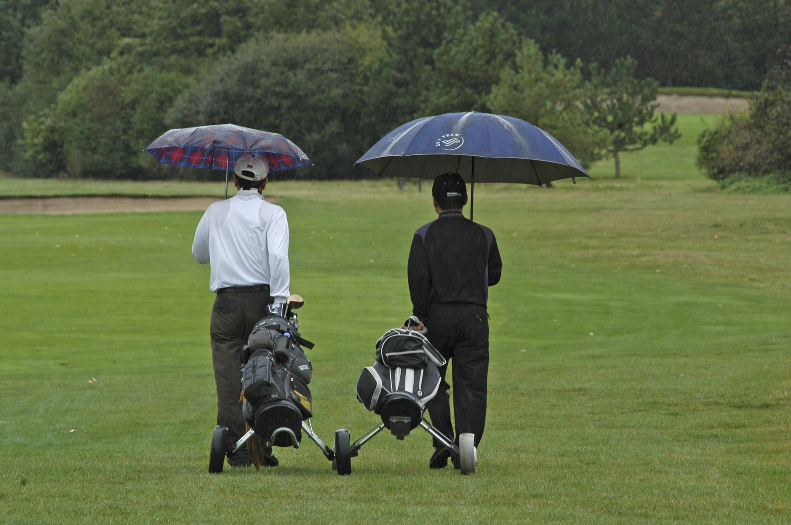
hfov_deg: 6.5
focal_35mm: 319
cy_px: 275
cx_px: 384
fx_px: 7002
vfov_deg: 4.3
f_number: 8
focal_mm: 200
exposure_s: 1/125
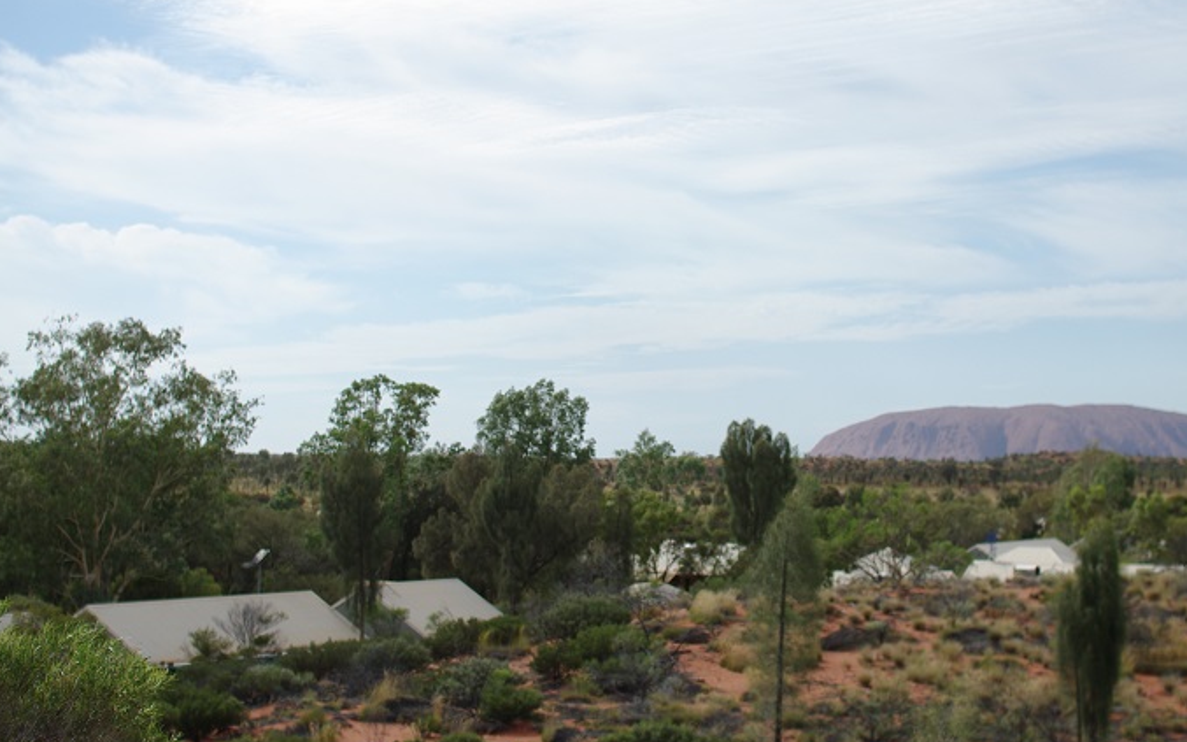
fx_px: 1973
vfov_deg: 21.2
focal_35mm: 61
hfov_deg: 33.5
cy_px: 254
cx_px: 649
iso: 100
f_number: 2.4
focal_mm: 30
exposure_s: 1/4000
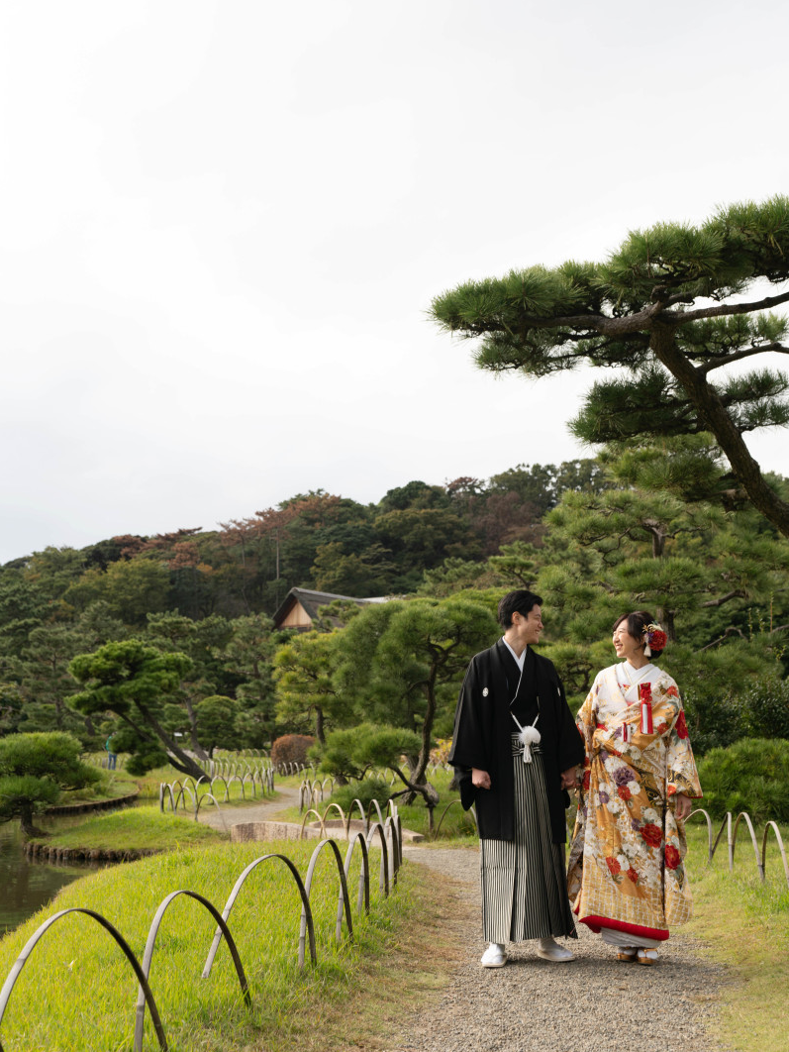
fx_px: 1154
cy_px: 508
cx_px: 394
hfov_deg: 37.7
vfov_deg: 49.0
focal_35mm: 38
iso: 160
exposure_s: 1/100
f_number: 4
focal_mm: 35
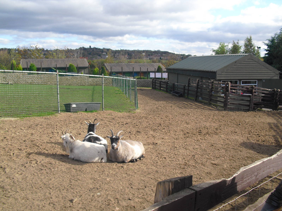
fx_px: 293
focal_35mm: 36
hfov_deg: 51.4
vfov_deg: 39.7
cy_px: 106
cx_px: 141
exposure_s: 1/100
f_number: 7.8
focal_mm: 6.3
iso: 100
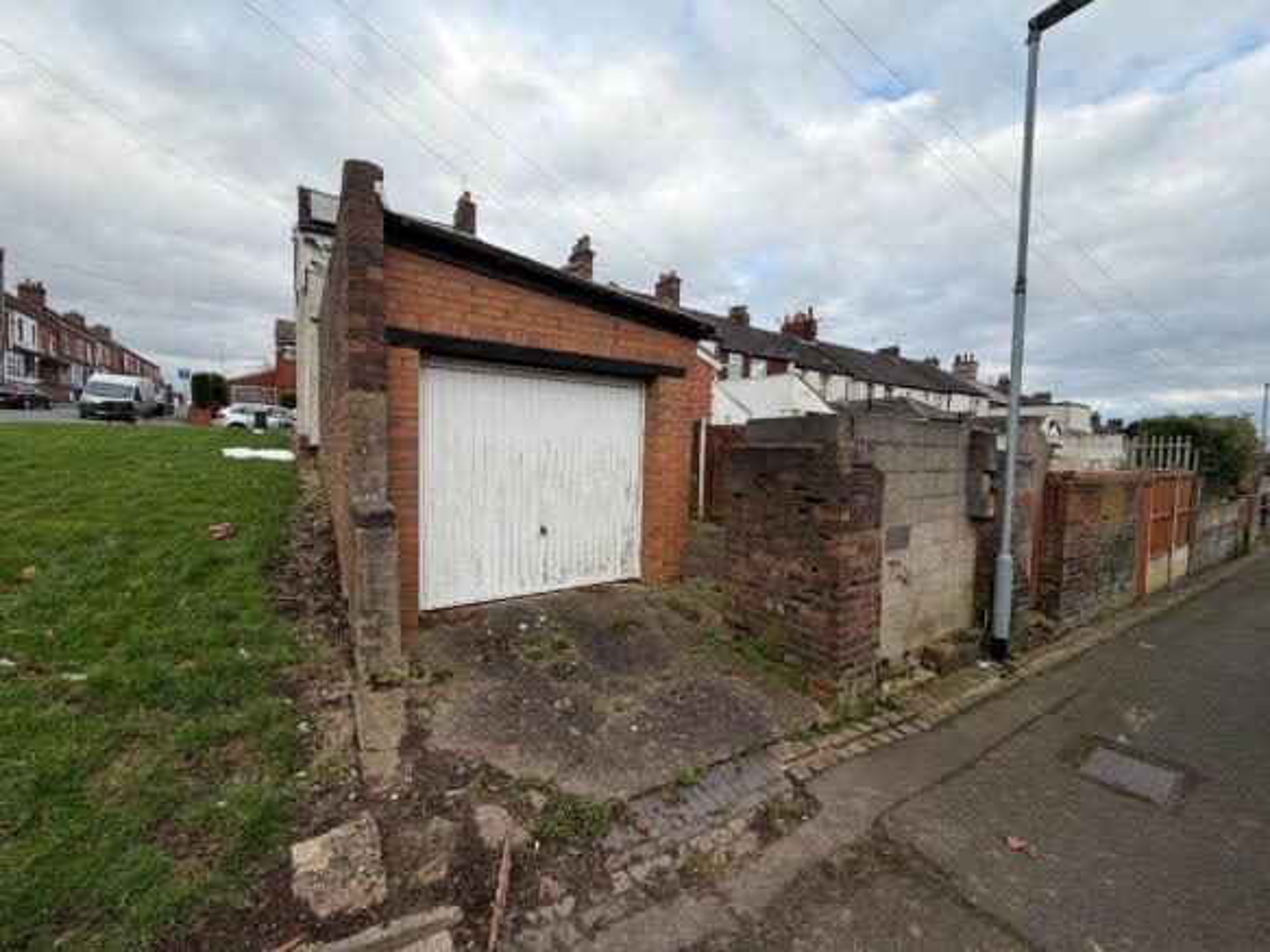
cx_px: 635
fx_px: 514
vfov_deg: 85.7
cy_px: 476
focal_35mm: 14
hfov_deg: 102.1
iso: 40
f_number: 2.2
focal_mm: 2.22
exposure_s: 1/585
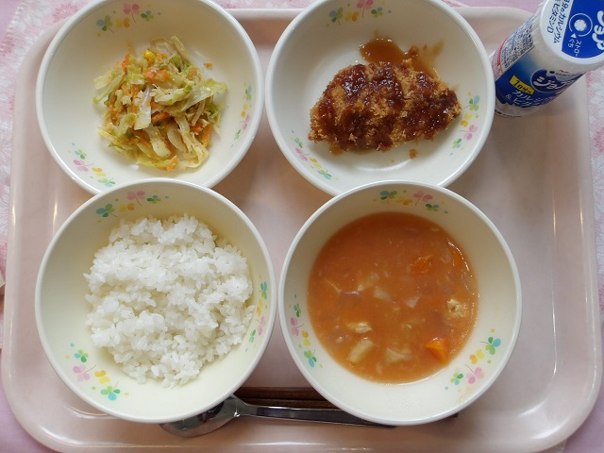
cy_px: 226
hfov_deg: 65.3
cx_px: 302
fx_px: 471
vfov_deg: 51.4
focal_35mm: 27
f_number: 3
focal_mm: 4.9
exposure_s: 1/126
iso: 100
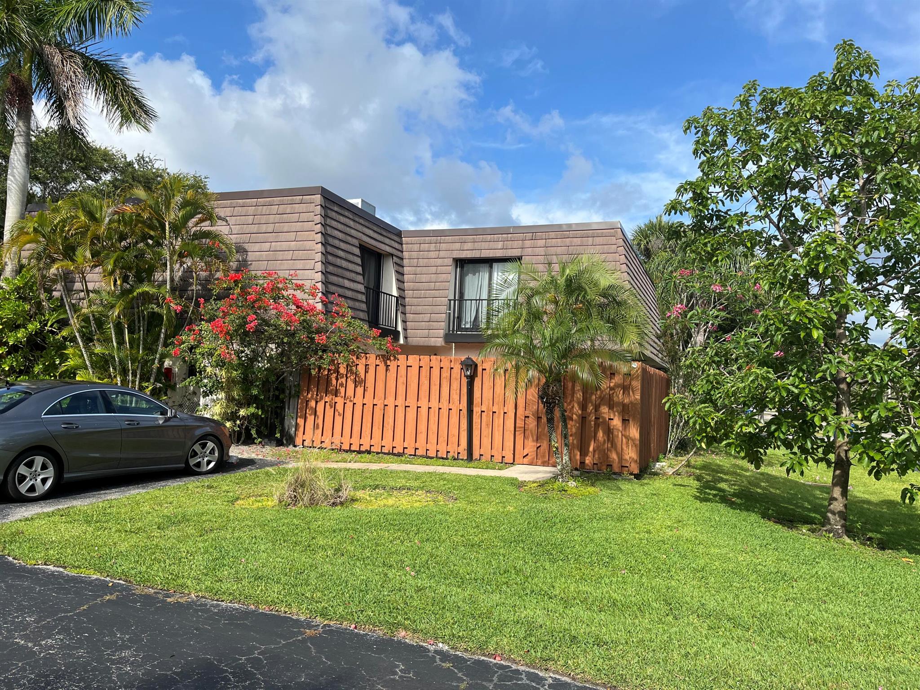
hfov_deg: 67.3
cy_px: 345
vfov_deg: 53.1
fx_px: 691
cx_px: 460
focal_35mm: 26
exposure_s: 1/2513
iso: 50
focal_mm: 5.1
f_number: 1.6
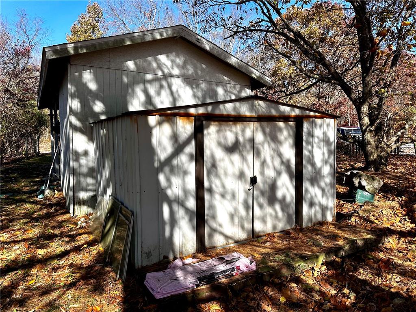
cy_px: 156
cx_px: 208
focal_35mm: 24
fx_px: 288
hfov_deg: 71.6
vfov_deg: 56.8
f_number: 1.78
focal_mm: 6.86
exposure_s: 1/2110
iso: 80
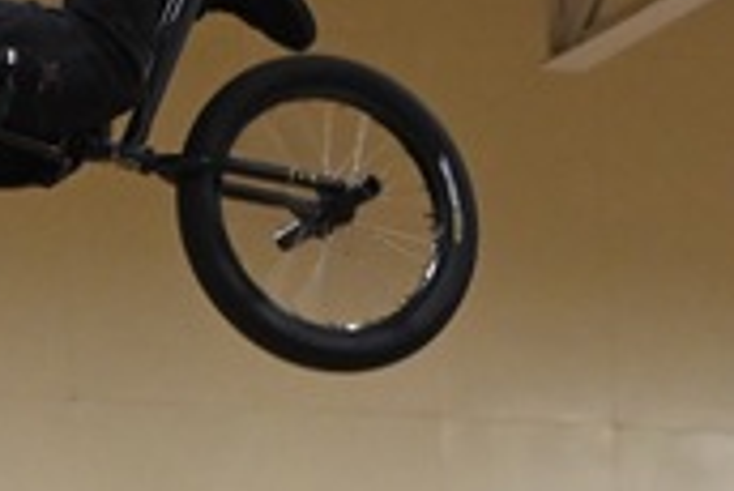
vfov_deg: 3.3
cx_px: 316
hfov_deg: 5.0
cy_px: 421
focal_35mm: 416
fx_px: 8489
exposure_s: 1/500
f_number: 2.8
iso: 4000
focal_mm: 70
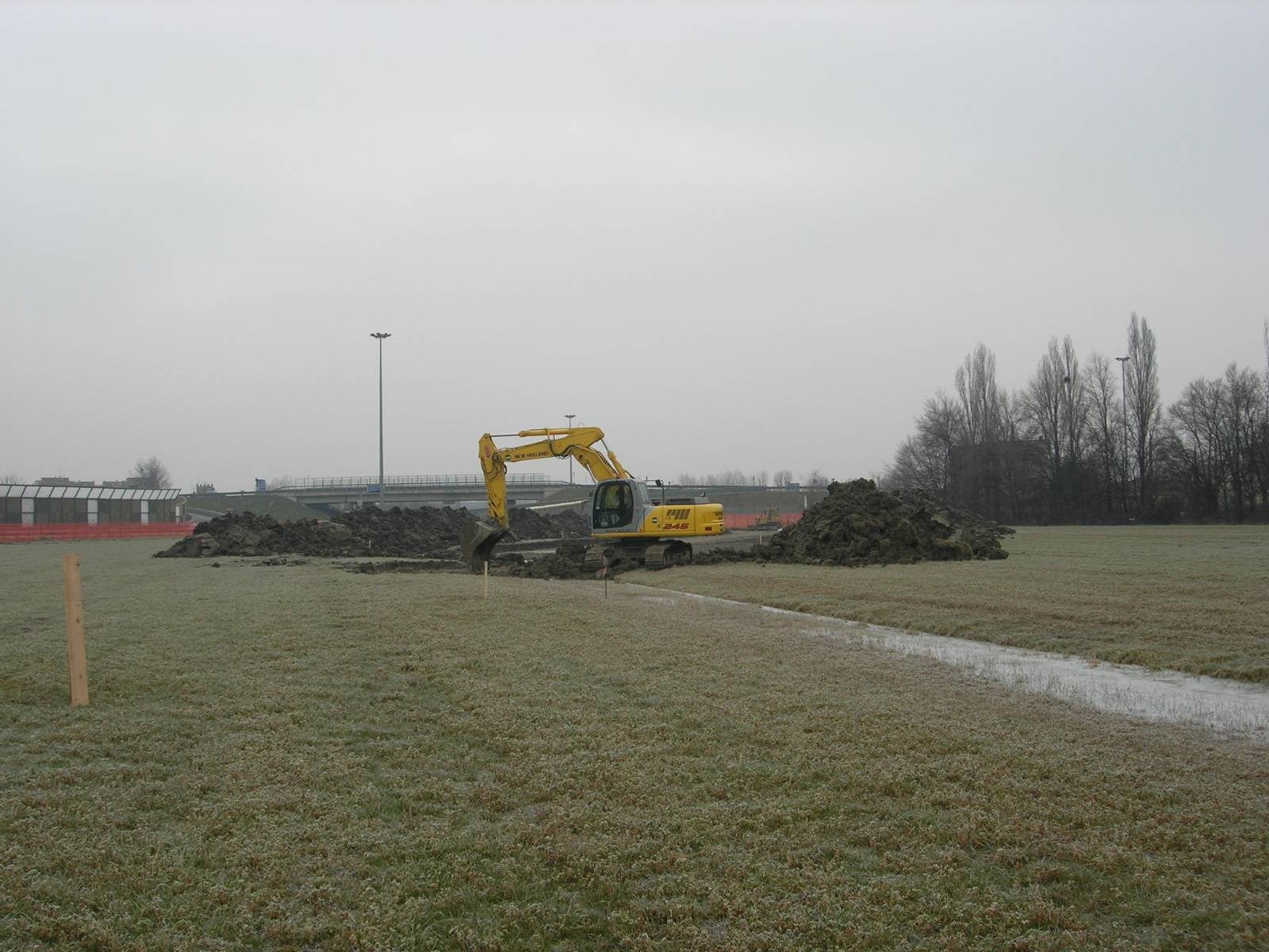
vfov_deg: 37.7
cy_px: 476
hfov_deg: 49.0
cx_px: 634
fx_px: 1393
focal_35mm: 38
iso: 64
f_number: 4.8
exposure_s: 1/186
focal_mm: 7.8
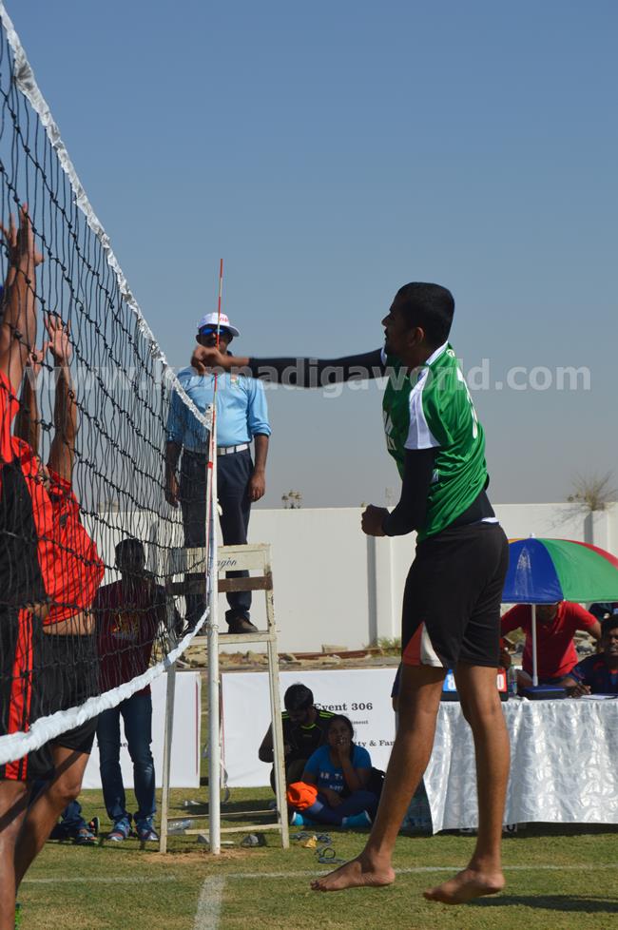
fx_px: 2129
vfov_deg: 24.6
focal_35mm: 82
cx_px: 309
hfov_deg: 16.5
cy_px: 465
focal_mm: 55
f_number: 9
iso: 100
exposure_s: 1/400
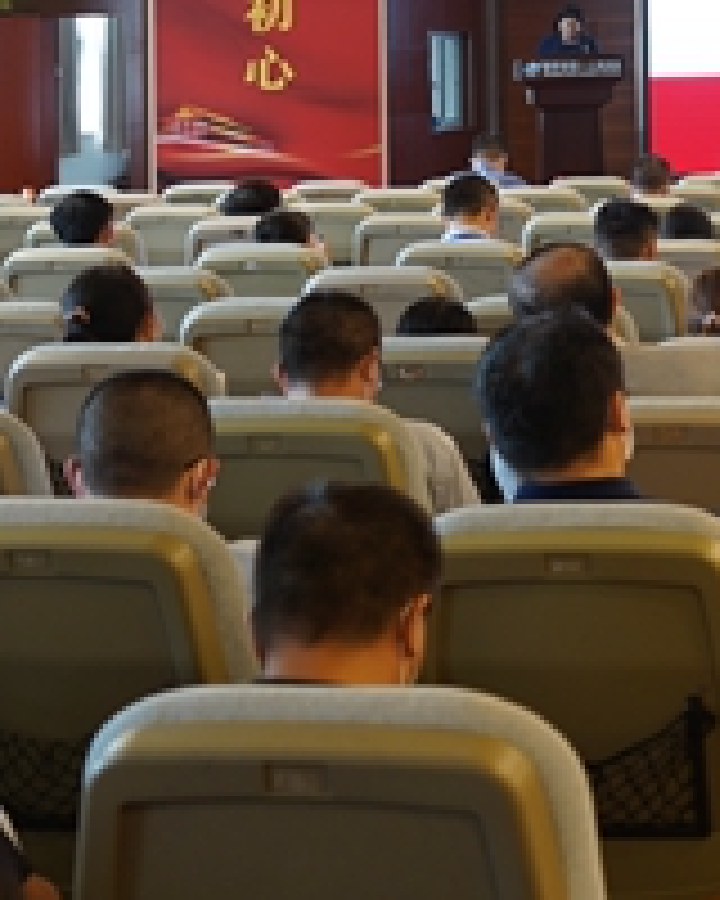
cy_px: 9
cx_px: 1134
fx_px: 2158
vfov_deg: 22.7
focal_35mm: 81
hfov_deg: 16.9
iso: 200
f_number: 2.8
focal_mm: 24
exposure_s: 1/20
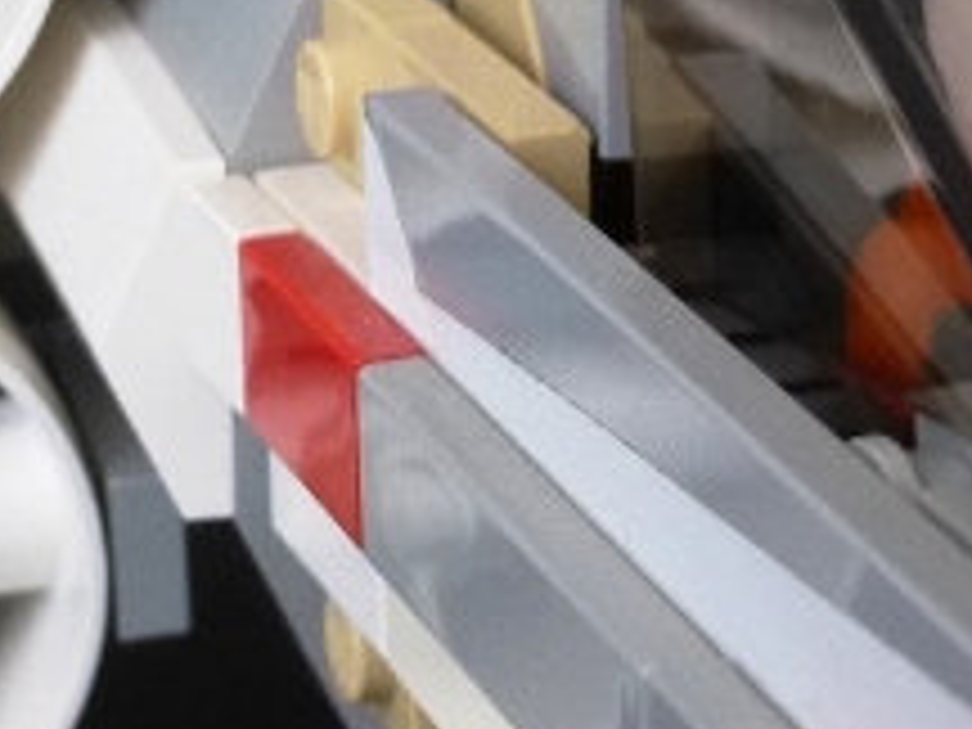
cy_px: 76
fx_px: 5419
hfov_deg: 10.2
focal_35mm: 193
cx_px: 756
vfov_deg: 7.7
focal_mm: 11.7
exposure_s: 1/40
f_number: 4.6
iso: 800
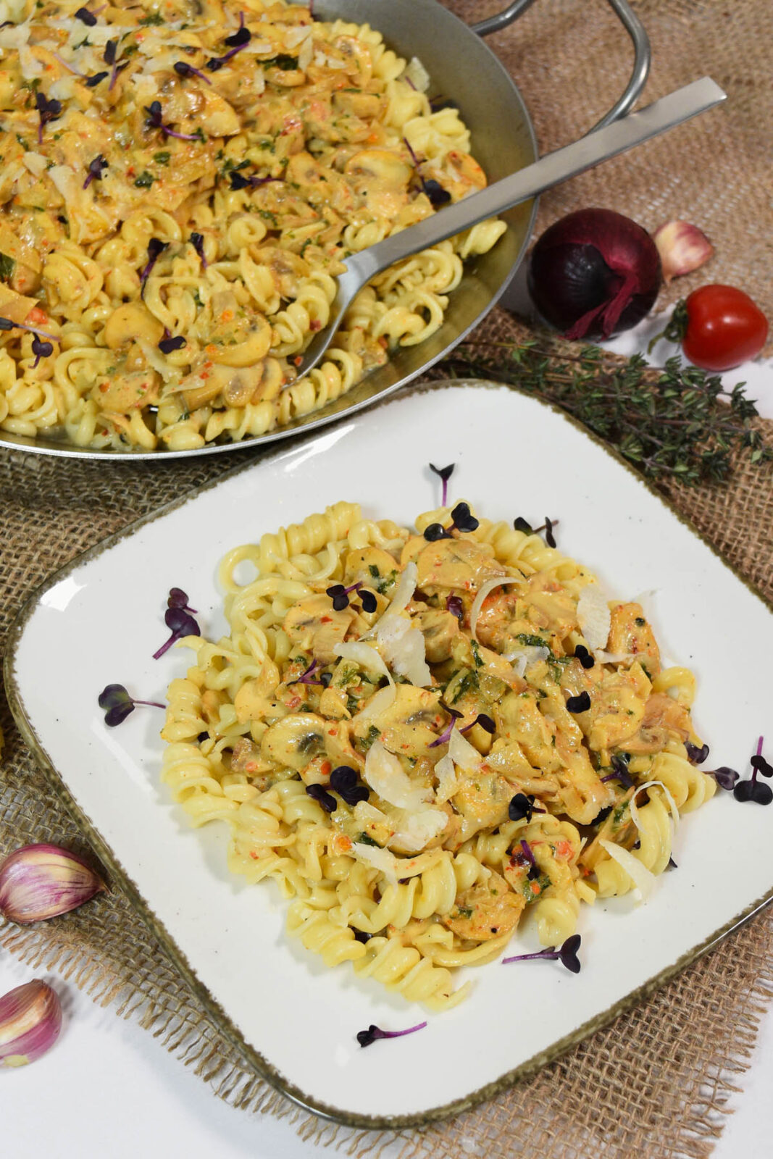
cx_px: 386
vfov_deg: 45.4
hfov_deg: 31.2
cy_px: 580
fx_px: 1385
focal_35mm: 43
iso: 800
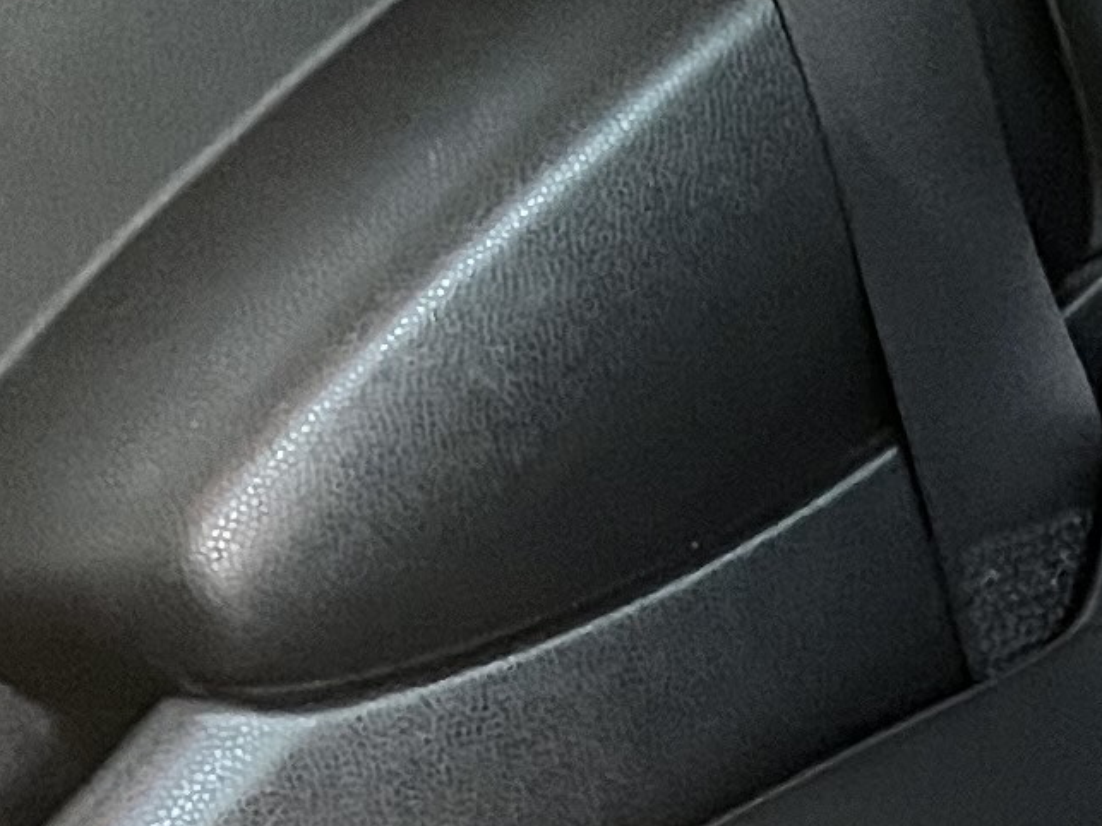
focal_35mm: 163
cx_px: 2835
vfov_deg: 9.1
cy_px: 804
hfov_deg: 10.2
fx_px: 5188
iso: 640
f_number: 1.5
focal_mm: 5.7
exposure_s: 1/32
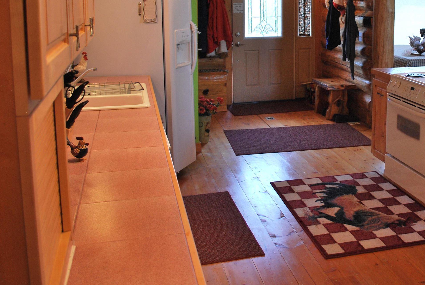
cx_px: 336
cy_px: 68
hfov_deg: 43.4
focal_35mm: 43
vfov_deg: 30.7
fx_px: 508
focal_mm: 18
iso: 280
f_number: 3.5
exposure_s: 1/60
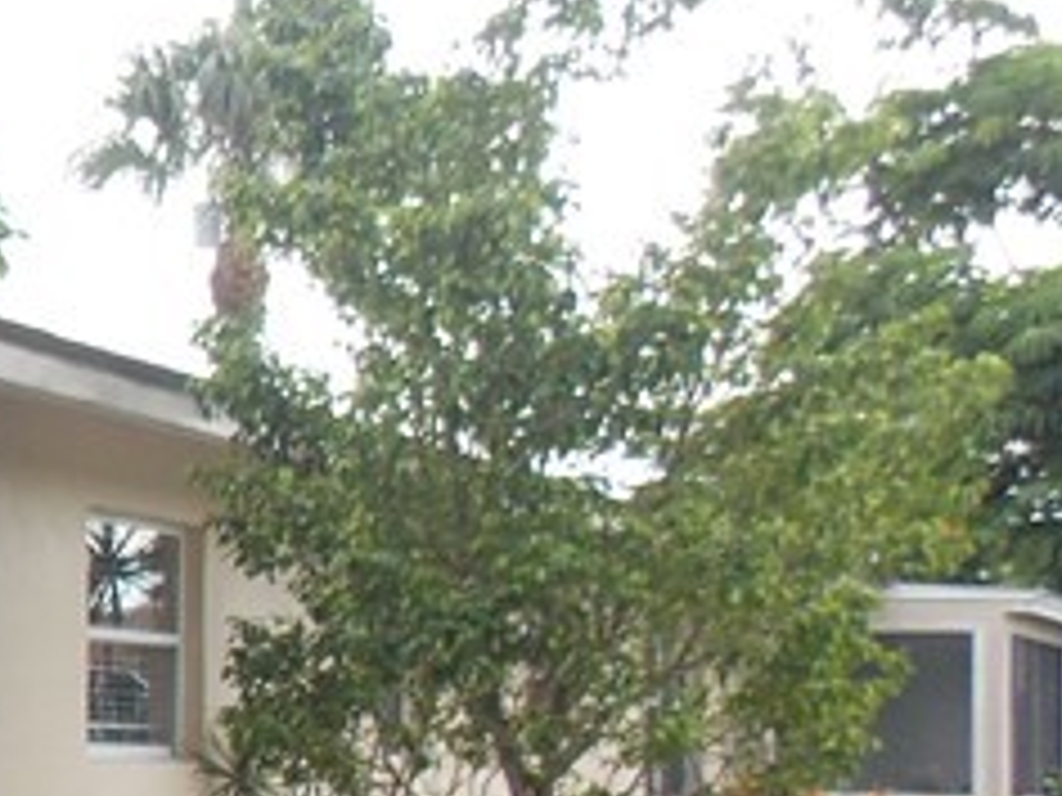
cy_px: 625
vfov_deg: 14.7
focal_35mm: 100
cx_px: -1004
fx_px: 3068
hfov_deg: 15.8
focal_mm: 4
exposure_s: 1/160
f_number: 3.1
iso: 80
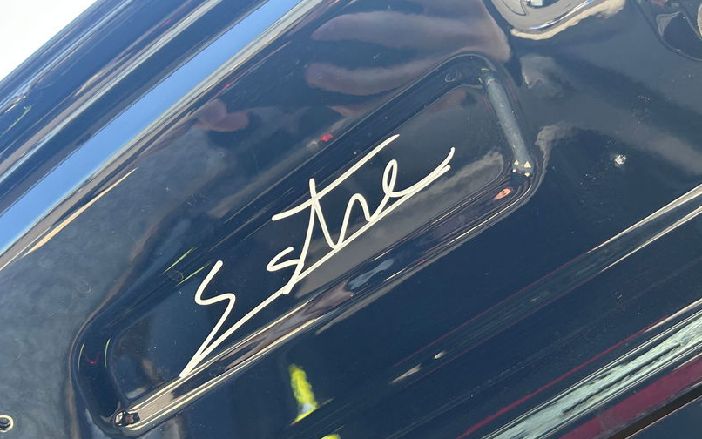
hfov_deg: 55.3
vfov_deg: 36.1
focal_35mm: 35
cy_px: 270
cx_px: 330
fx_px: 670
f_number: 1.5
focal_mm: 5.7
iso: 64
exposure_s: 1/142
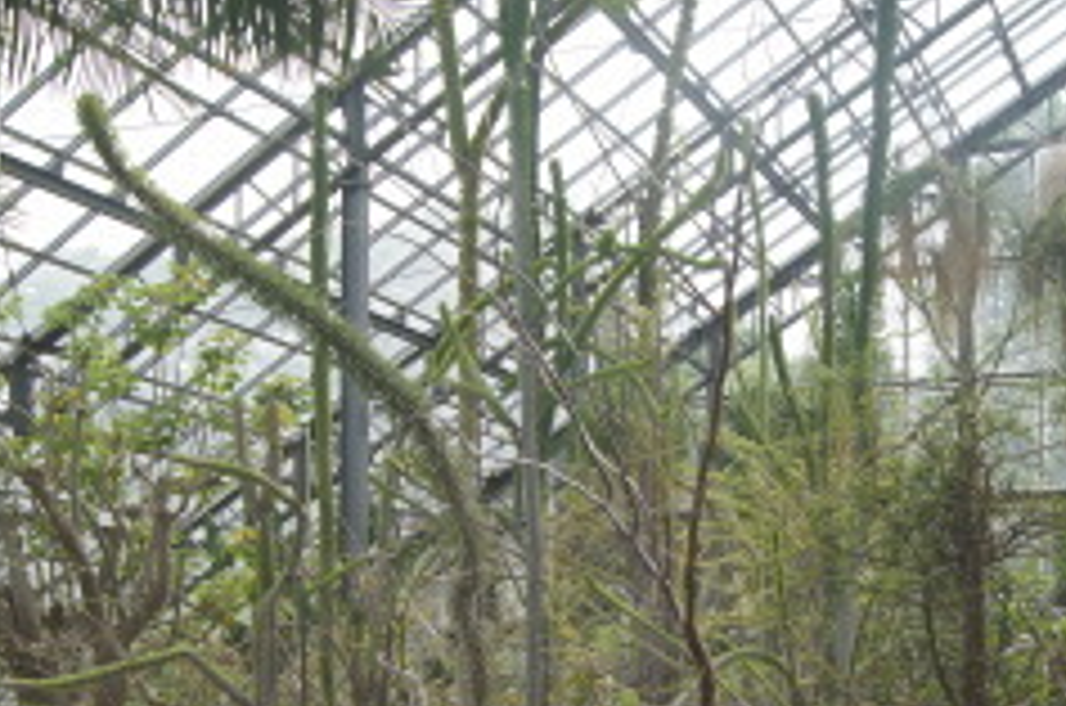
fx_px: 1684
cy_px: 594
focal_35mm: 57
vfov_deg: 23.2
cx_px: 639
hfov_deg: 35.0
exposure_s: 1/100
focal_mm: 18
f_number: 6.3
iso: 100
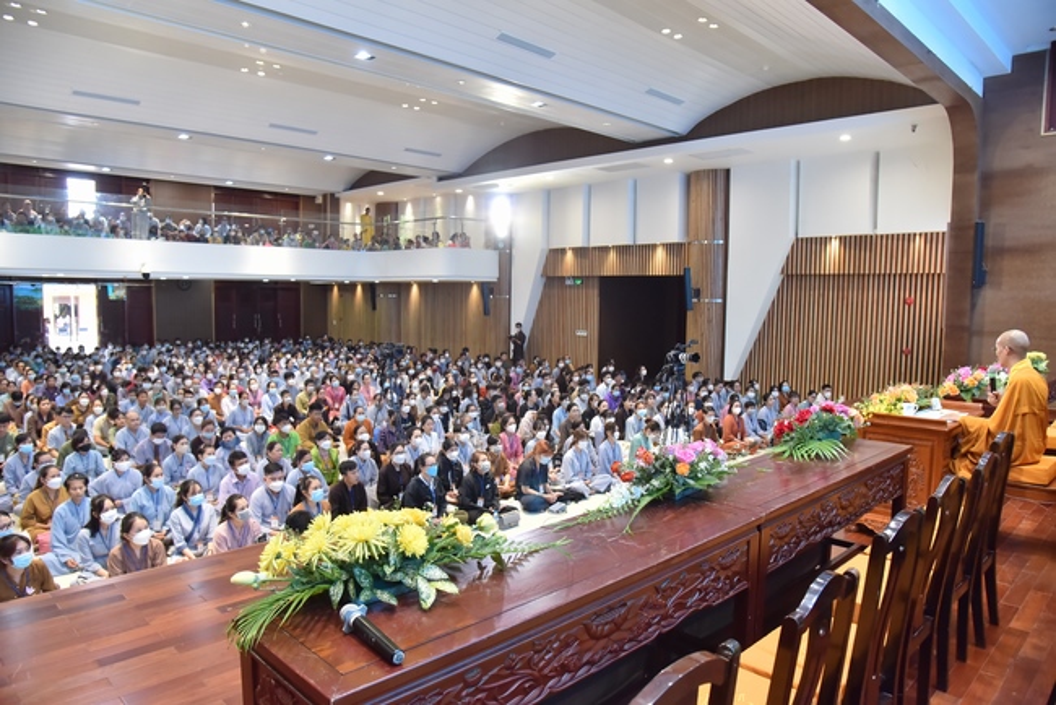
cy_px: 352
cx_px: 528
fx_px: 704
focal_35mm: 24
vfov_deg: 53.2
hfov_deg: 73.7
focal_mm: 24
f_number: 5
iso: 2000
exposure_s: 1/125
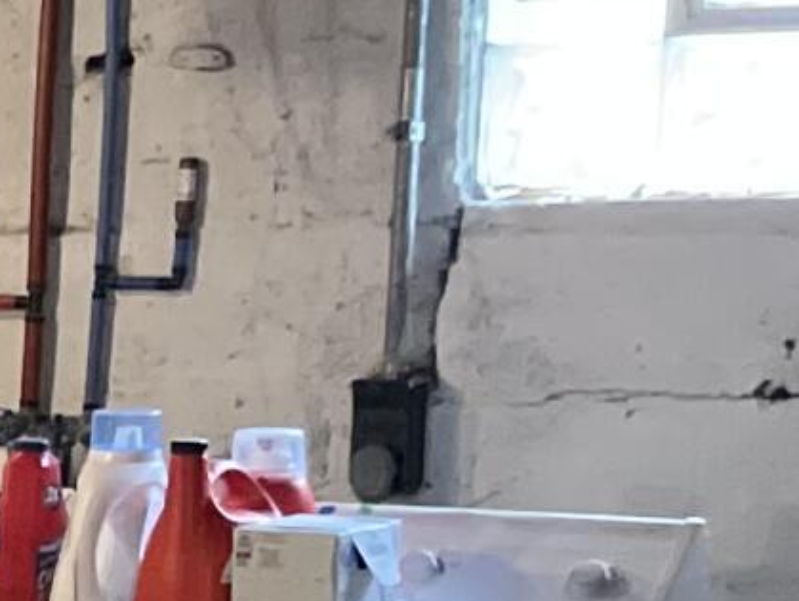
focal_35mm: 186
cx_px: -1859
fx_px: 4297
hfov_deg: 8.3
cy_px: 834
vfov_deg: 7.9
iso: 800
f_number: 1.6
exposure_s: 1/30
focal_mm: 4.2
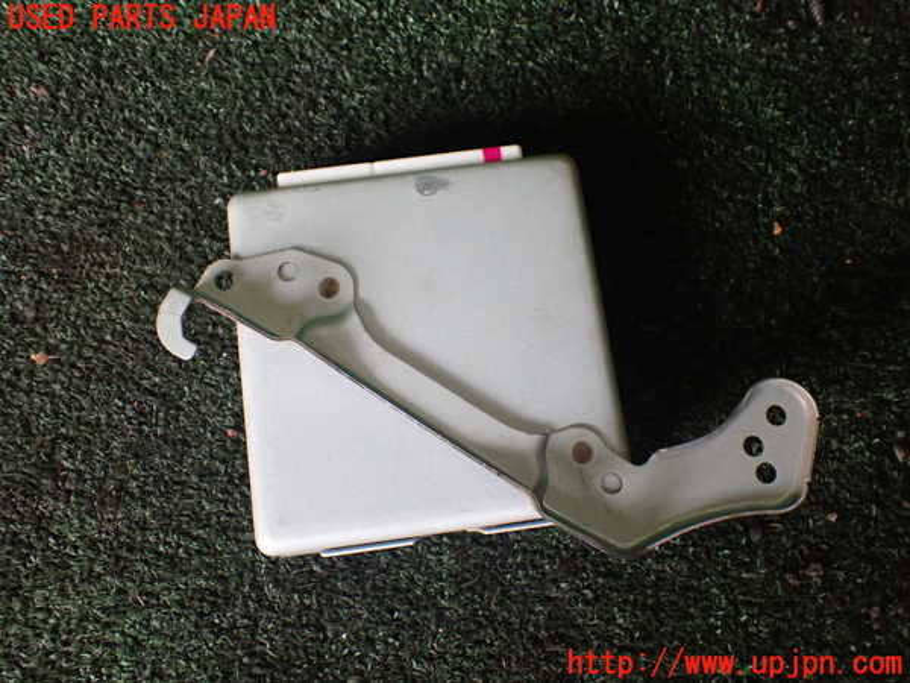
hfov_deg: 60.0
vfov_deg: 46.8
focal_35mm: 30
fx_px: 789
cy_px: 342
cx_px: 455
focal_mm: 5.4
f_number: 2.3
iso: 500
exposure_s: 1/125
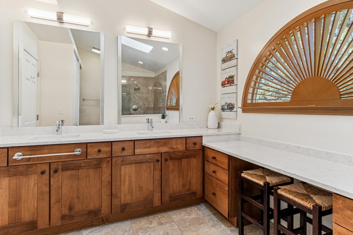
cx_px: 176
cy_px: 118
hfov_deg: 90.0
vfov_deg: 67.4
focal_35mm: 18
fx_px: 176
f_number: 8
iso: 250
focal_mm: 12
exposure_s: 1/8
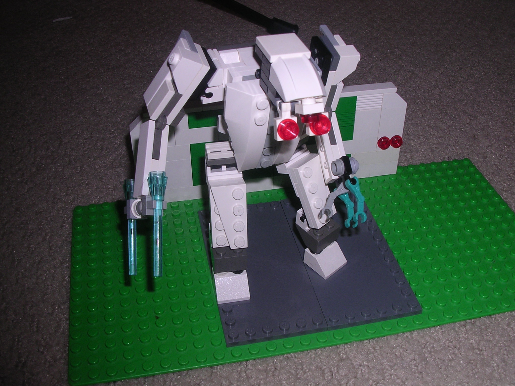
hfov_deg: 49.0
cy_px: 193
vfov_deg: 37.7
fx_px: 565
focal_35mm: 38
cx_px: 258
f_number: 5.6
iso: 100
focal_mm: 5.8
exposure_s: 1/60.1
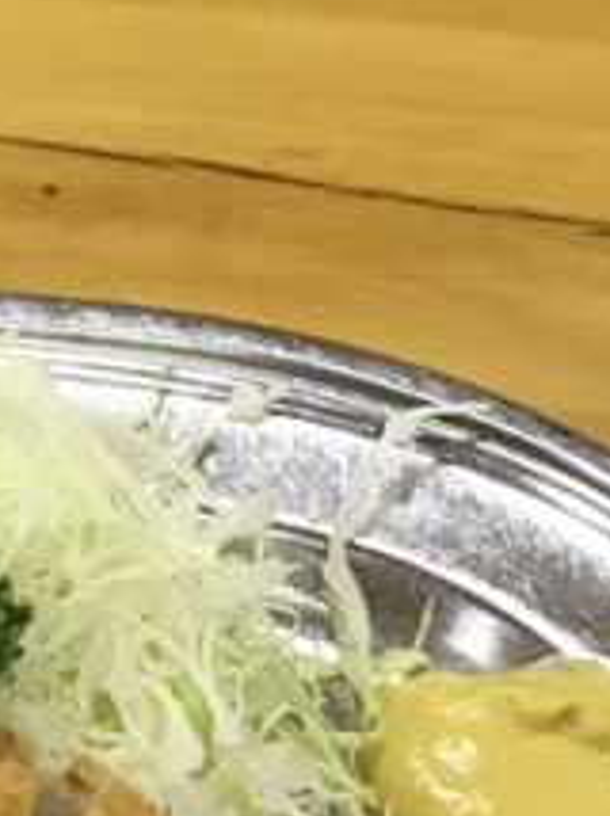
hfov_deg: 10.0
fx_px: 3155
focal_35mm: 134
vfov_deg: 14.7
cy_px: 183
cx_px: -713
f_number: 1.8
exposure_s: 1/31
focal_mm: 3.99
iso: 32
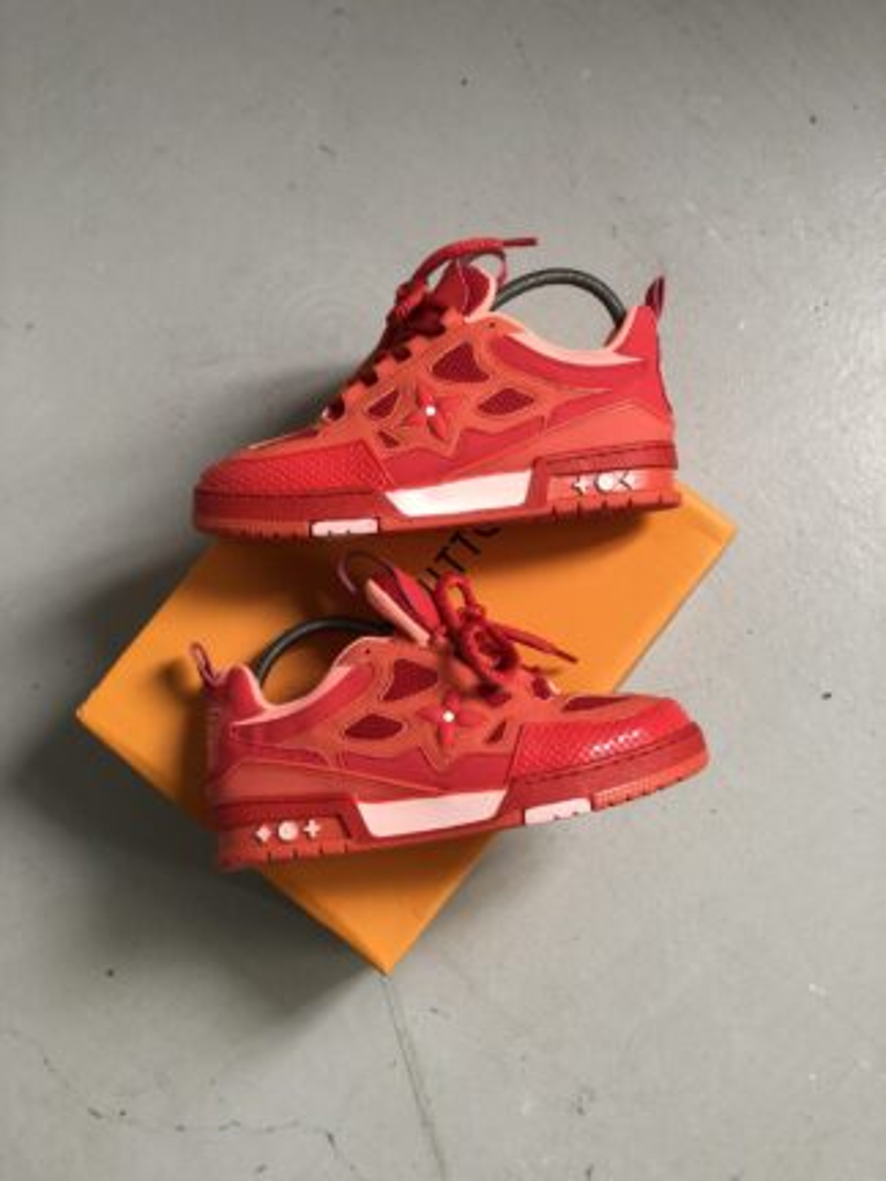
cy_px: 590
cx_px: 443
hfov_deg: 28.0
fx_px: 1775
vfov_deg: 36.8
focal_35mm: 52
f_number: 2.4
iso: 25
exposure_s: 1/60
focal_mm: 6
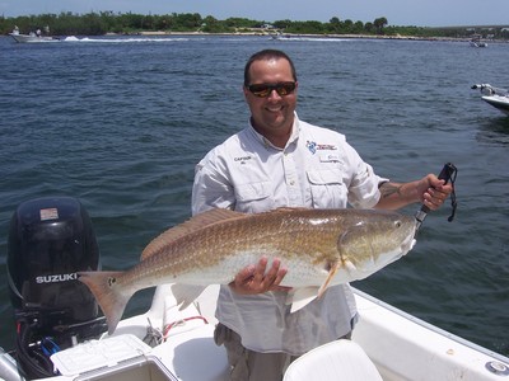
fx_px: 529
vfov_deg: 39.7
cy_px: 190
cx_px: 254
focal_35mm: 36
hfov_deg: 51.4
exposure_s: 1/1000
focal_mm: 6
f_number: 4.8
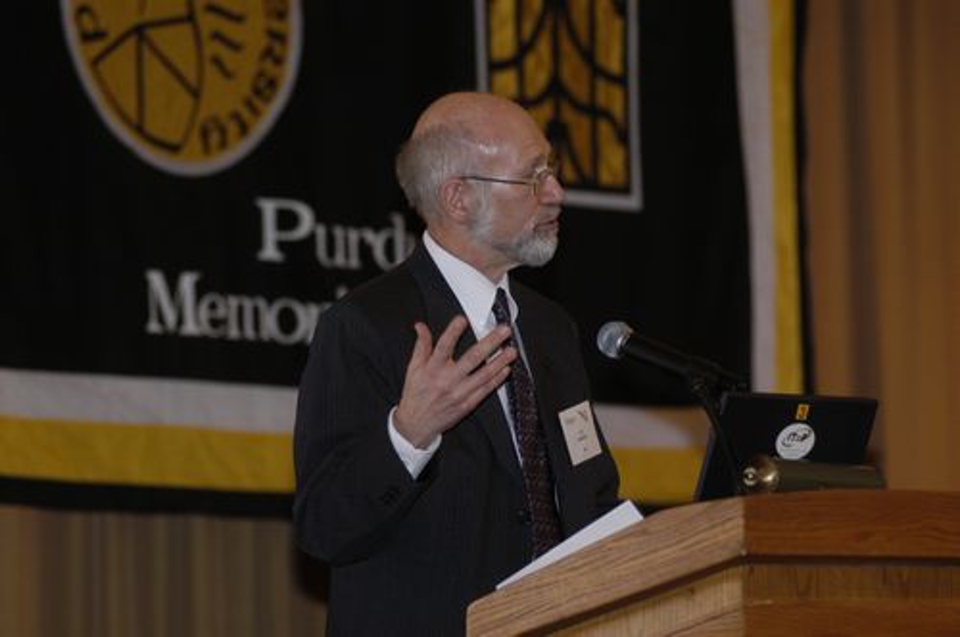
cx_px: 480
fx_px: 5393
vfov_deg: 6.8
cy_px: 318
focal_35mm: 202
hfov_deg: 10.2
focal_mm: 135
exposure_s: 1/160
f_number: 3.5
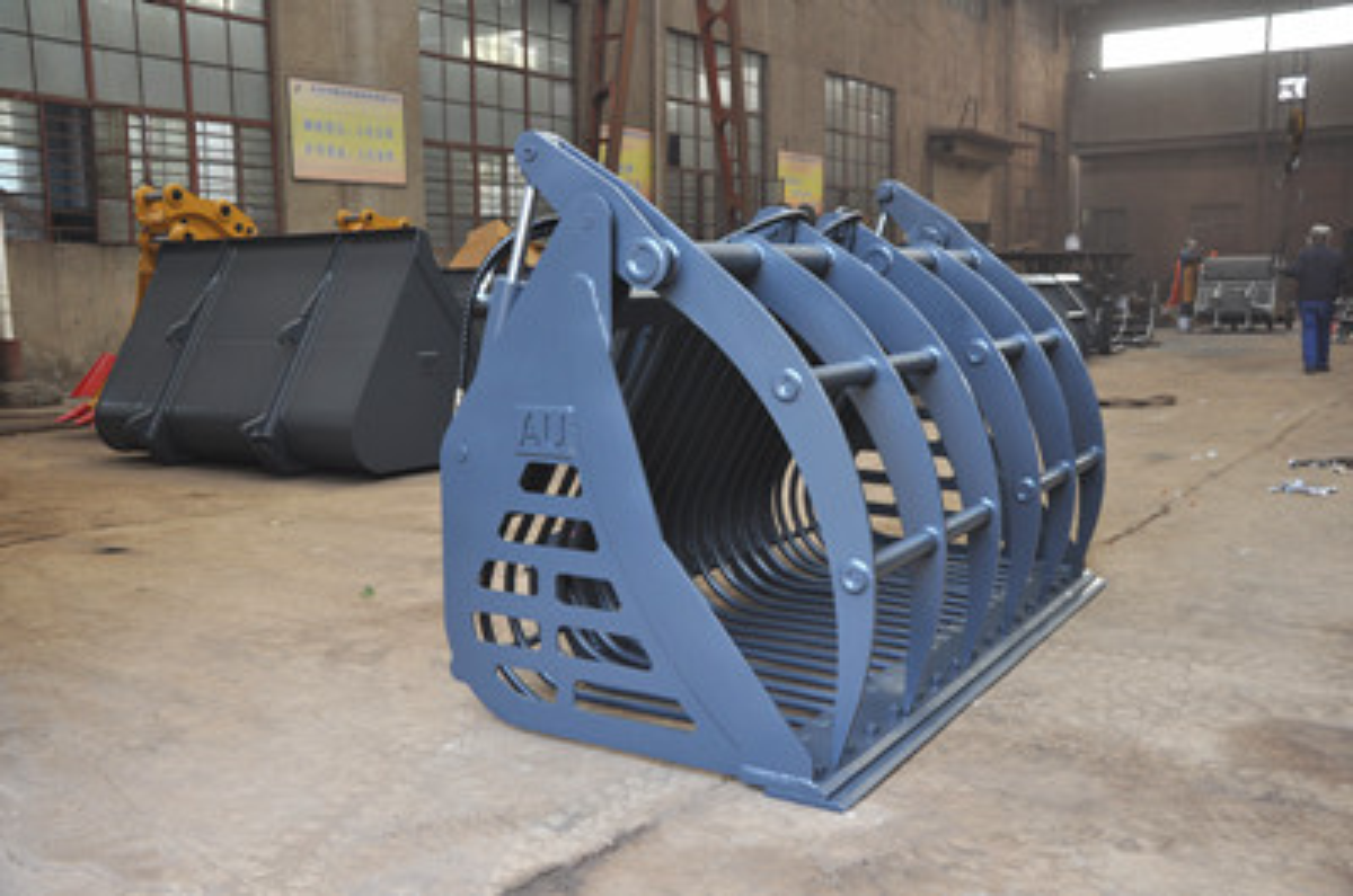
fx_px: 1350
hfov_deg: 53.2
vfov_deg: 36.7
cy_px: 448
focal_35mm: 36
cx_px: 676
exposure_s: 1/30
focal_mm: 24
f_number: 5.6
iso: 320
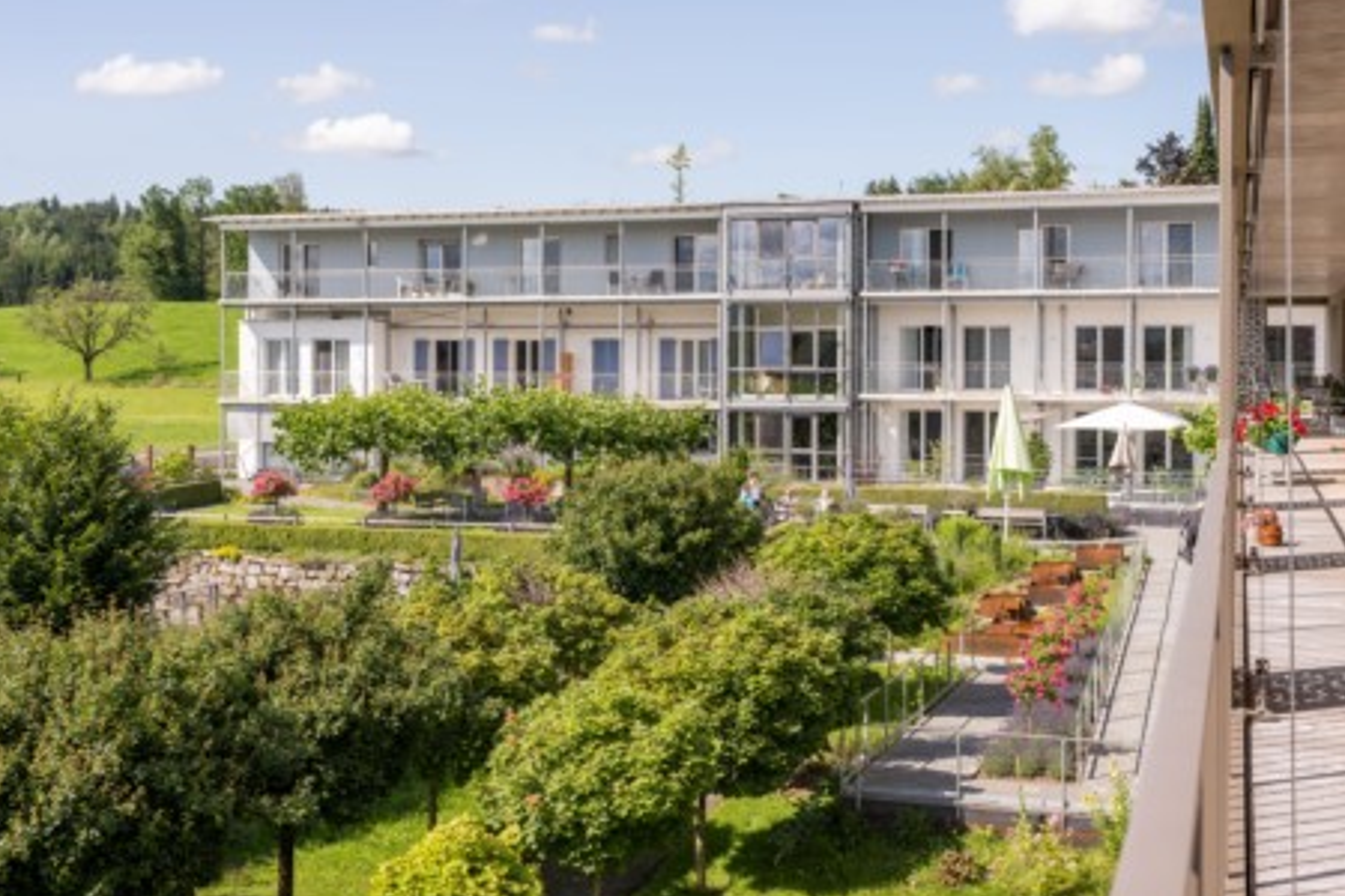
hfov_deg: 46.4
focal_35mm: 42
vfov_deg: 31.8
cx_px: 720
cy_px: 376
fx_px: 1569
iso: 31
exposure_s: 1/100
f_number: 8
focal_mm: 35
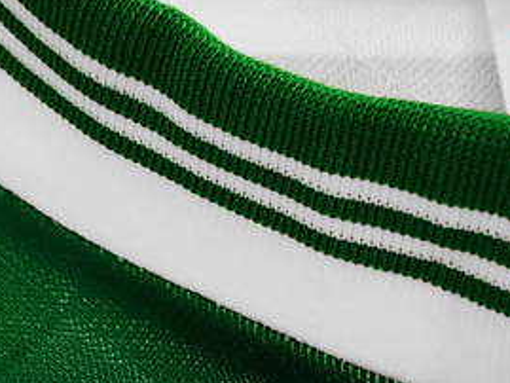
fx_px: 1739
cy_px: 465
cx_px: 628
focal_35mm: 118
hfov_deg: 16.0
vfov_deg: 12.3
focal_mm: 5.58
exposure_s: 1/100
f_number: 1.8
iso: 64
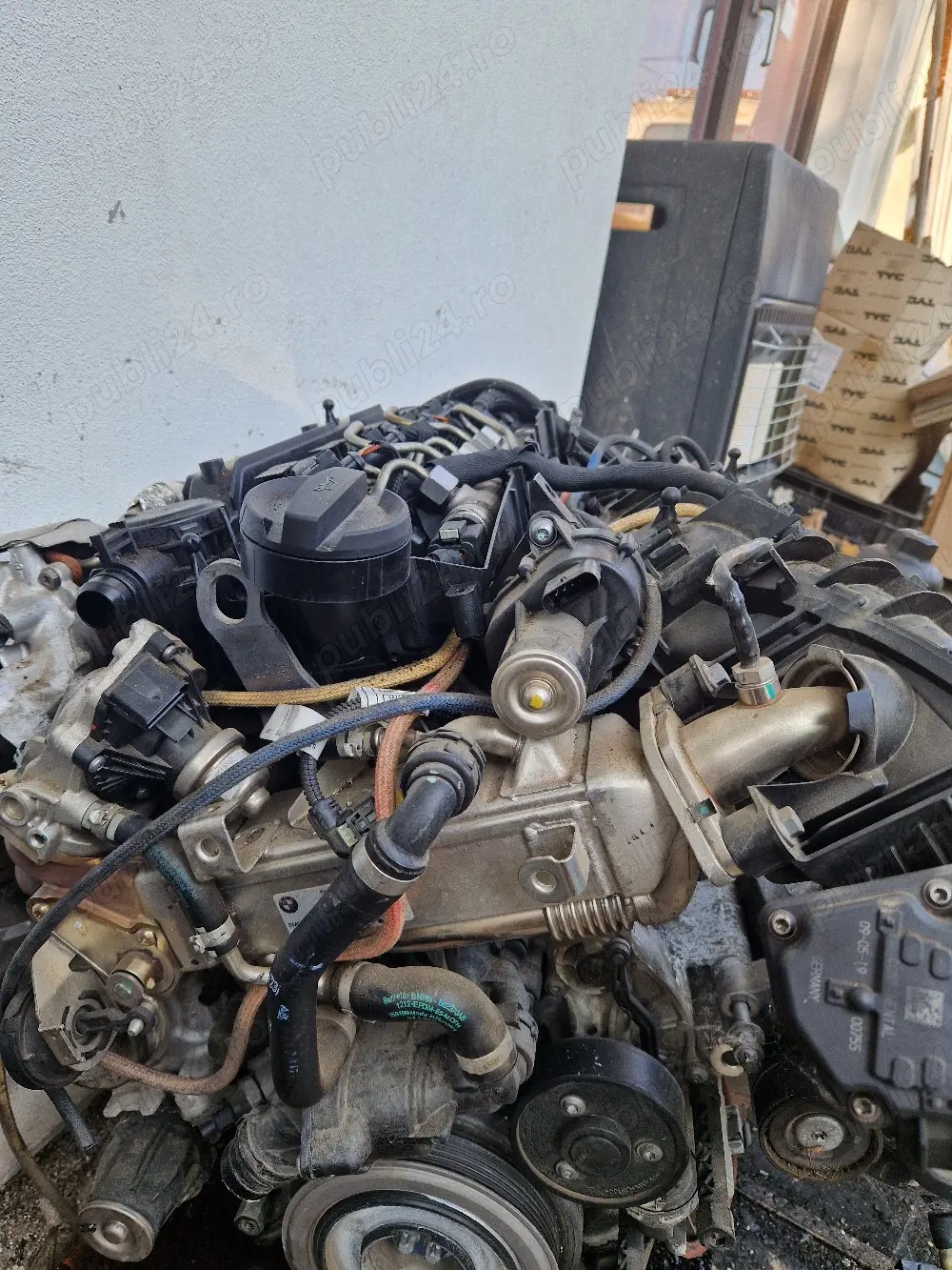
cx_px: 476
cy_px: 635
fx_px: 843
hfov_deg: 58.9
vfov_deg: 73.9
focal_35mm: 23
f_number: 1.8
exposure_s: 1/238
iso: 50
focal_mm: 5.4
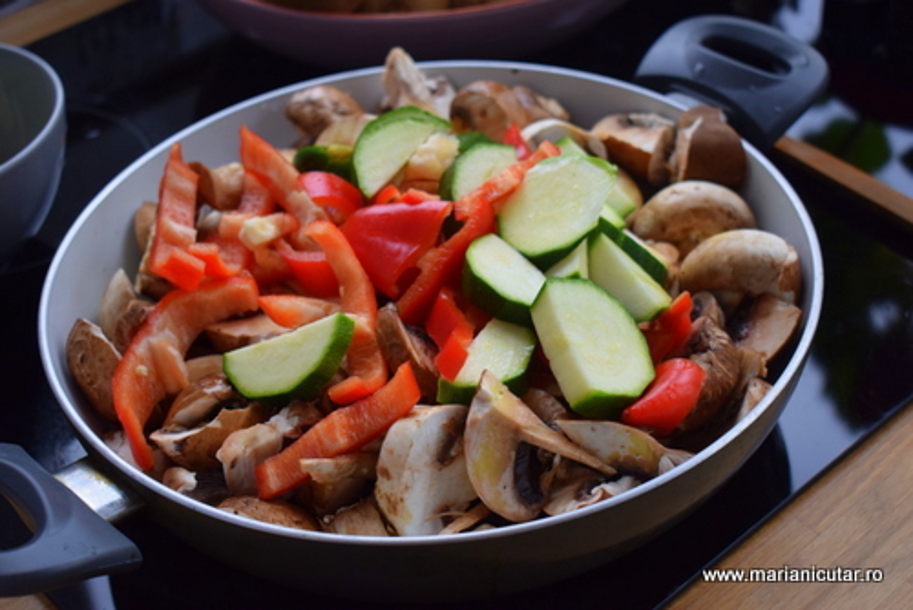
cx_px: 456
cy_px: 305
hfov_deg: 33.4
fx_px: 1522
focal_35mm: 60
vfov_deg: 22.7
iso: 560
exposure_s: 1/60
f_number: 4.8
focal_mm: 40
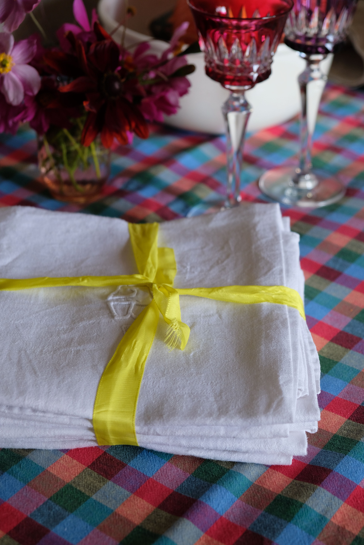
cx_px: 182
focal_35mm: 61
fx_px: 925
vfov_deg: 32.9
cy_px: 272
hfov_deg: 22.3
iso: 640
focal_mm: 40.7
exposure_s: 1/125
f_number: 4
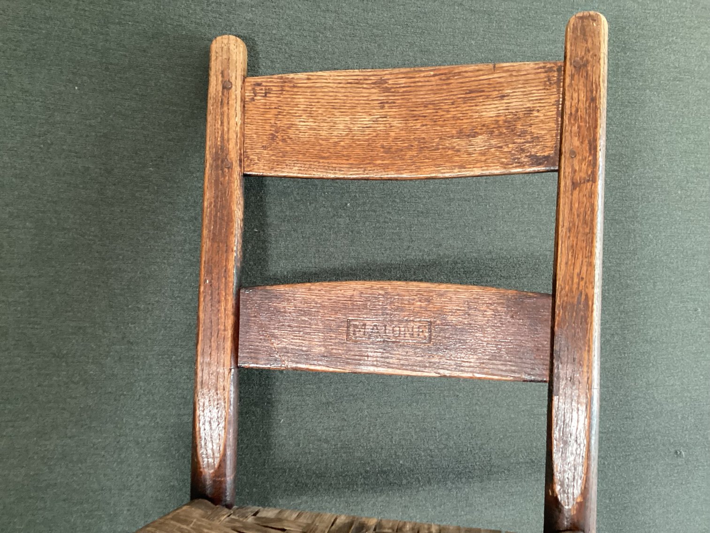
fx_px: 636
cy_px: 266
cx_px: 355
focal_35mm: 31
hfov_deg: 58.3
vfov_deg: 45.4
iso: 250
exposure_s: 1/33
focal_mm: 3.3
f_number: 2.4
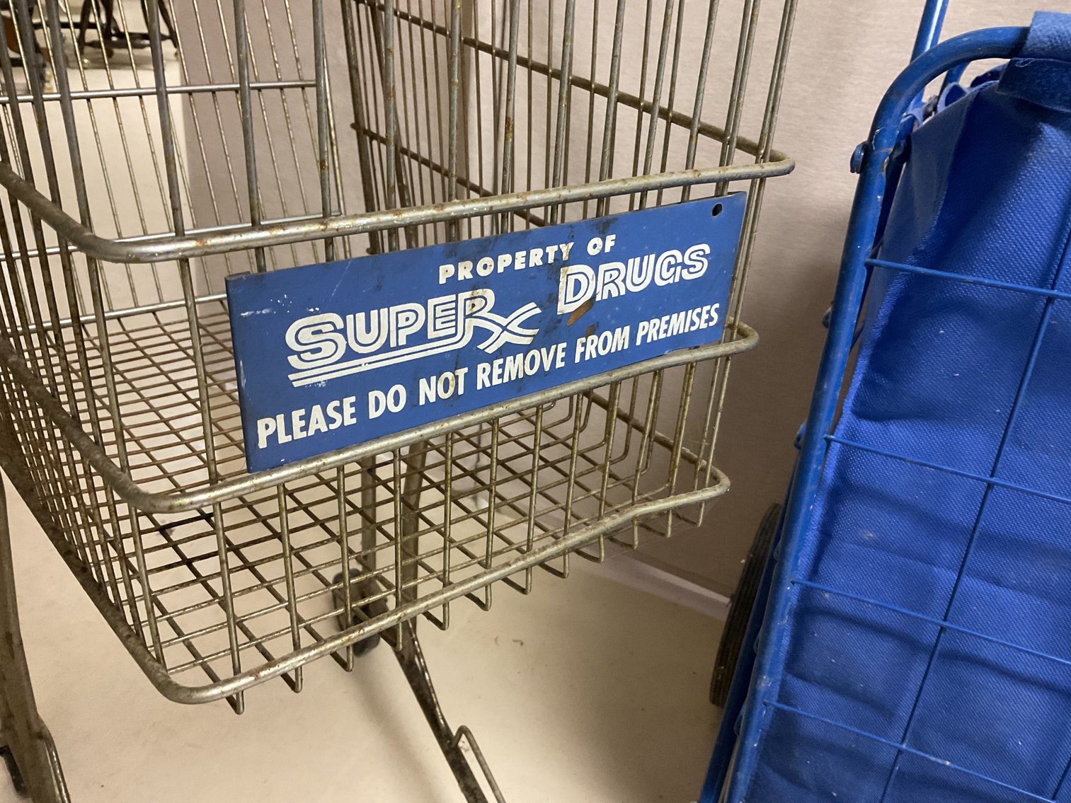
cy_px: 402
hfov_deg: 61.7
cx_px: 536
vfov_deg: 48.2
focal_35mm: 29
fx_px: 897
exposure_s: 1/40
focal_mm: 3
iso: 320
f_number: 1.8
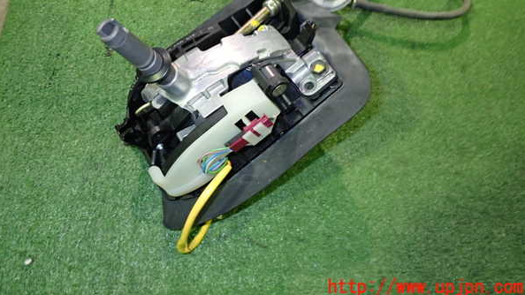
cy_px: 100
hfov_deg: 59.5
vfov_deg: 35.3
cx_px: 262
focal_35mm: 33
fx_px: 459
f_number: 6.3
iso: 400
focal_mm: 5.4
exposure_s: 1/4
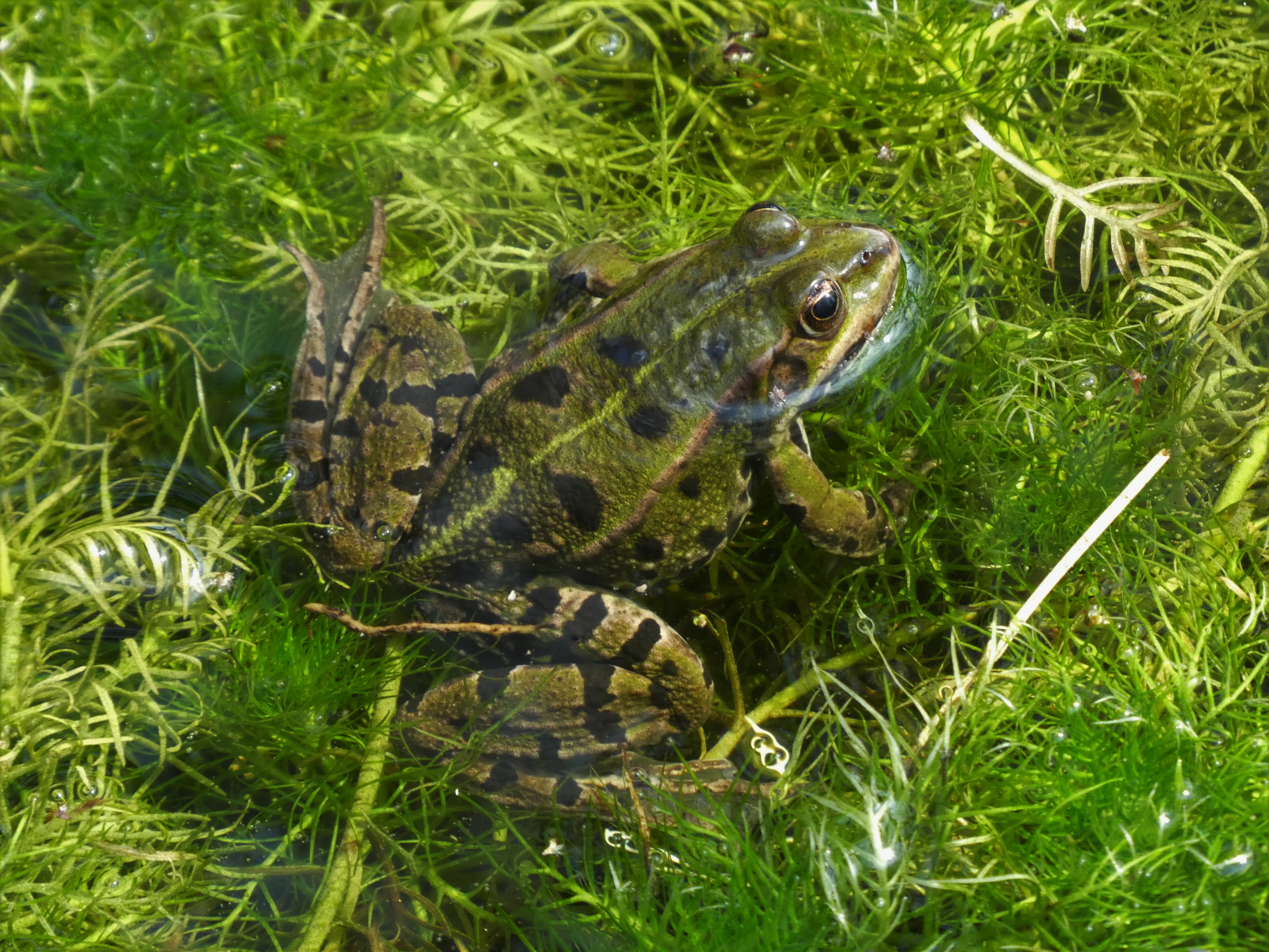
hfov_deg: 4.6
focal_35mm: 431
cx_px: 634
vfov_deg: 3.5
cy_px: 476
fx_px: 15800
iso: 400
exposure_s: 1/100
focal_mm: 77.3
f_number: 6
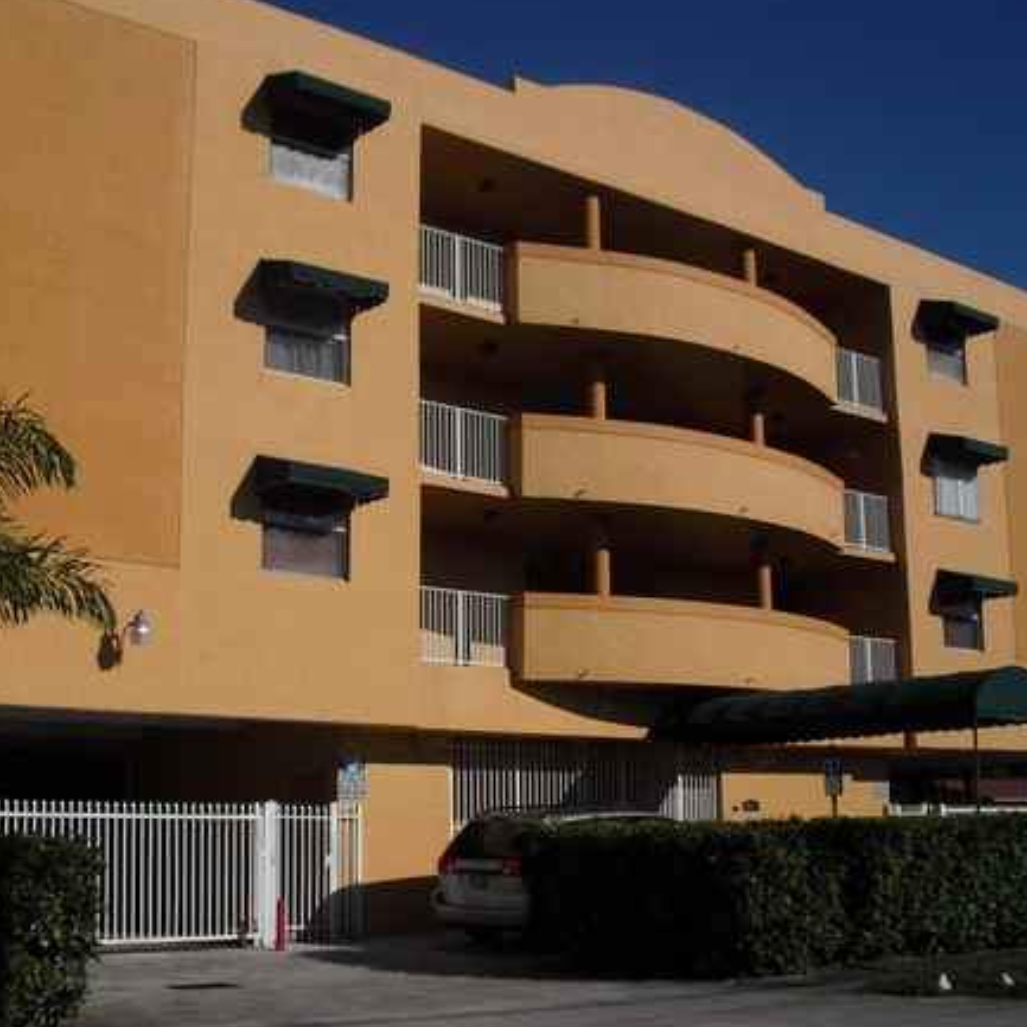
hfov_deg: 36.0
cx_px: 484
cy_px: 553
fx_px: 1578
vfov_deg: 36.0
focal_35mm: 47
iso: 64
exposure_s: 1/500
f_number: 7.8
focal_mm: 6.3
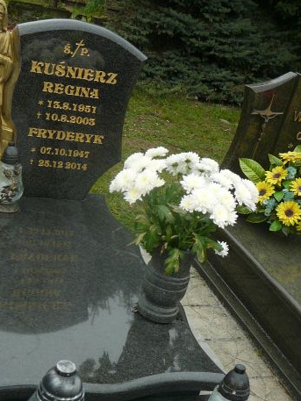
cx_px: 96
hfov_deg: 29.4
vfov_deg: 38.4
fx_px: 568
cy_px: 269
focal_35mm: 49
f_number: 2.8
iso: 80
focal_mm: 5.2
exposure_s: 1/80
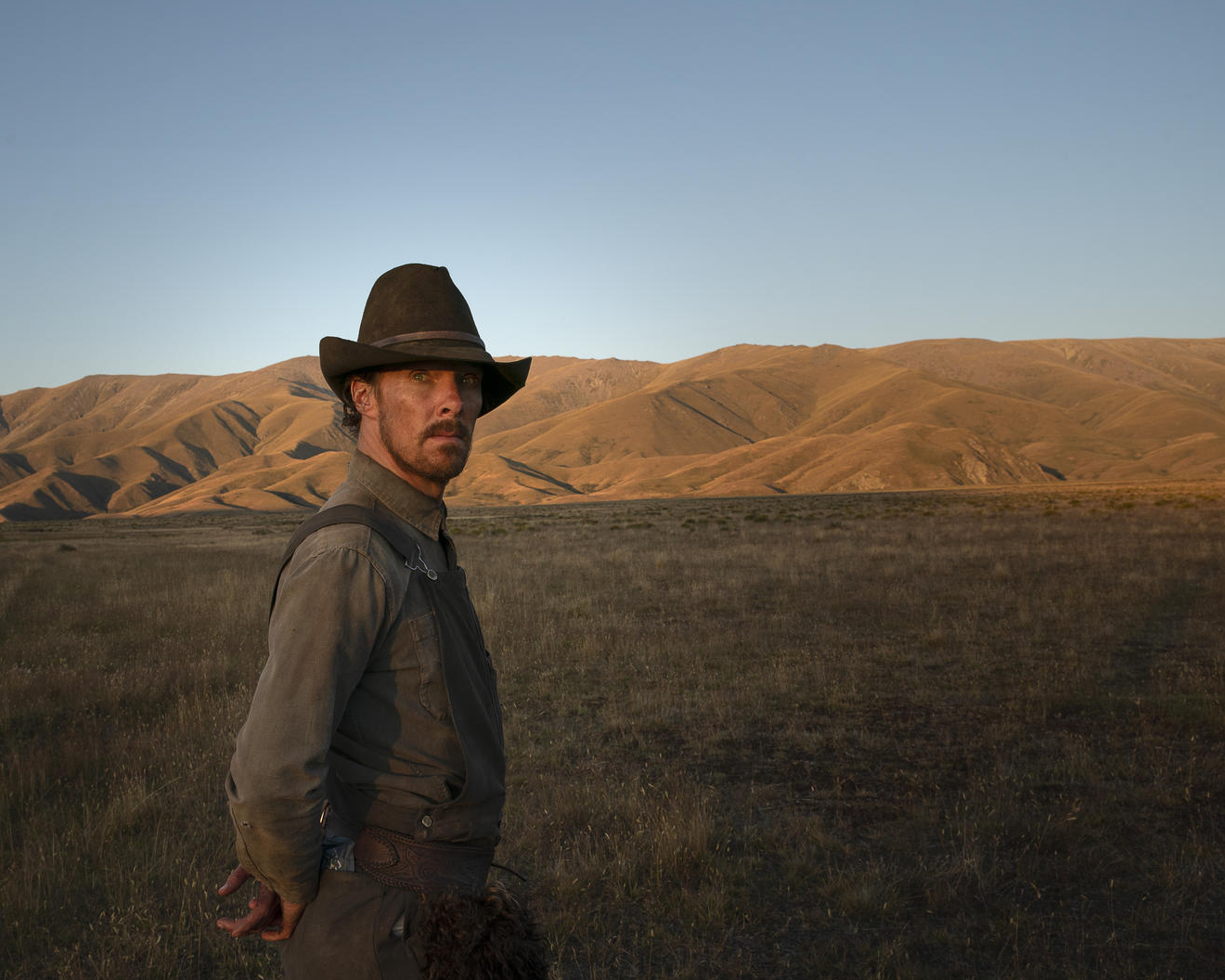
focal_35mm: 38
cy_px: 490
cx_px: 493
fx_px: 1378
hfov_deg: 47.7
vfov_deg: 39.2
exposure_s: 1/80
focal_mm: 33
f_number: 16
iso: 250
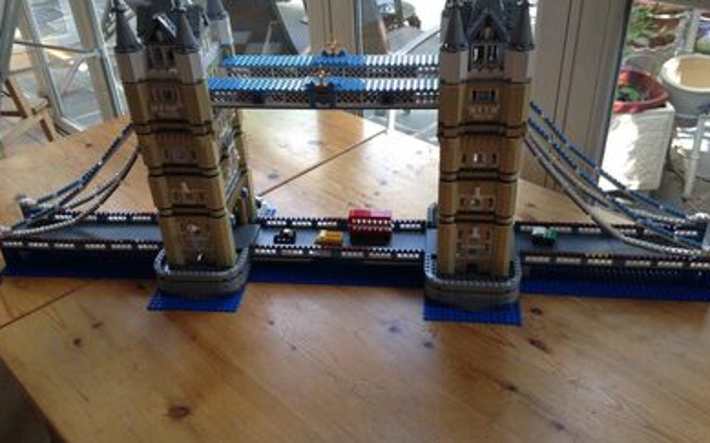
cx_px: 354
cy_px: 199
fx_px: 696
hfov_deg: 54.0
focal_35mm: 36
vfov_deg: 35.3
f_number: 2.4
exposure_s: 1/120
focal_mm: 4.12
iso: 64
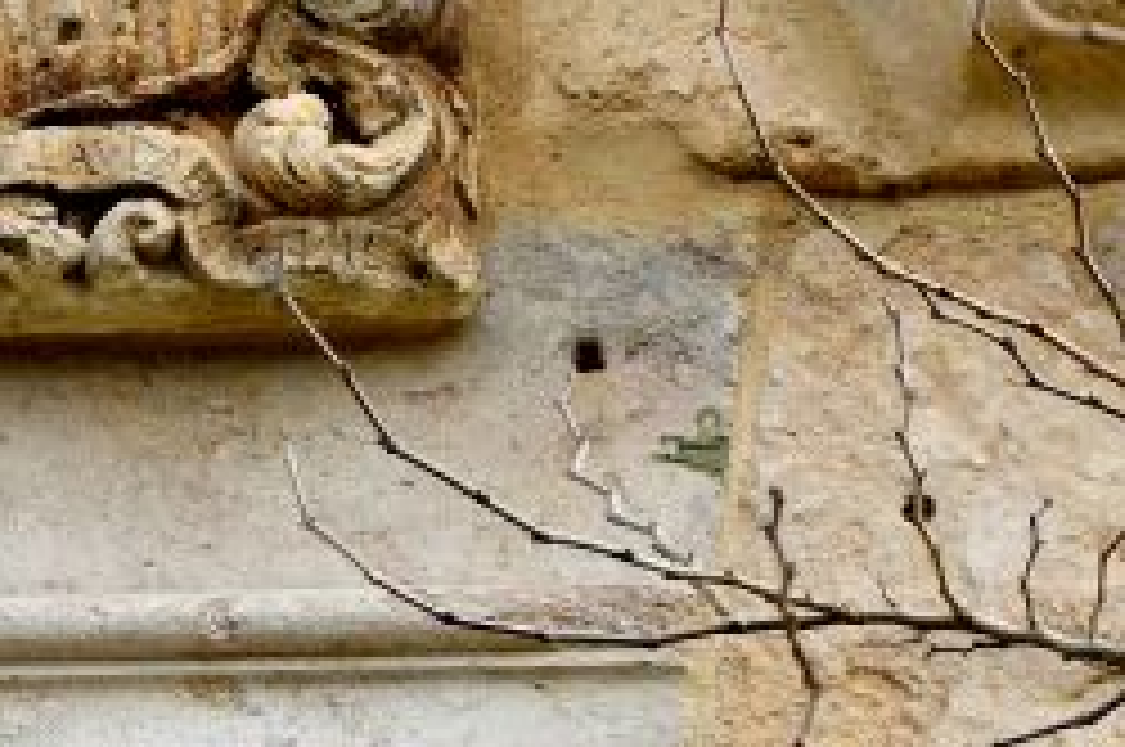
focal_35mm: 295
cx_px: 68
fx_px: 9207
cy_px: -166
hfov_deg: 7.0
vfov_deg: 4.6
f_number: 9
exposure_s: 1/320
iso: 400
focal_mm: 48
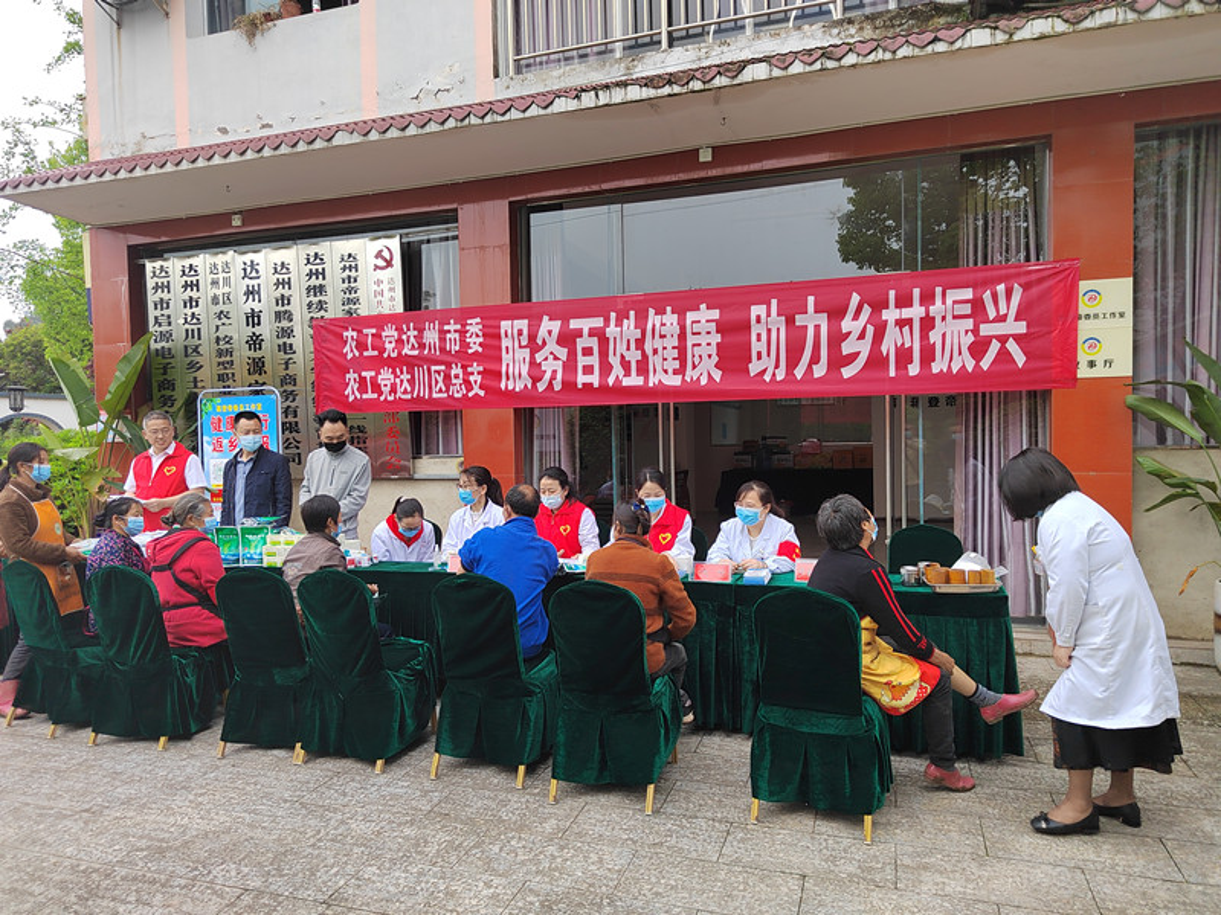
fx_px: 811
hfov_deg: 73.9
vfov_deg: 58.9
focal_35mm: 23
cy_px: 458
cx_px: 610
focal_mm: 5.52
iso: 100
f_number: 1.9
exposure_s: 1/109
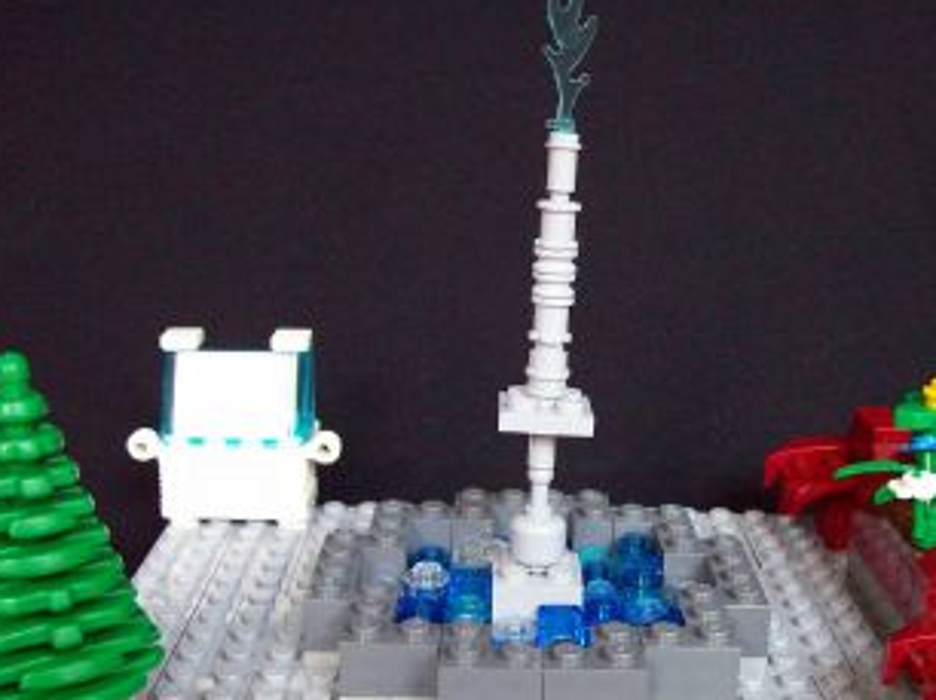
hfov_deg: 40.3
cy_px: 423
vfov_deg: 30.7
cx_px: 544
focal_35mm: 47
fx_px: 1270
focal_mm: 6
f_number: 2.7
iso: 160
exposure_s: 1/12.4
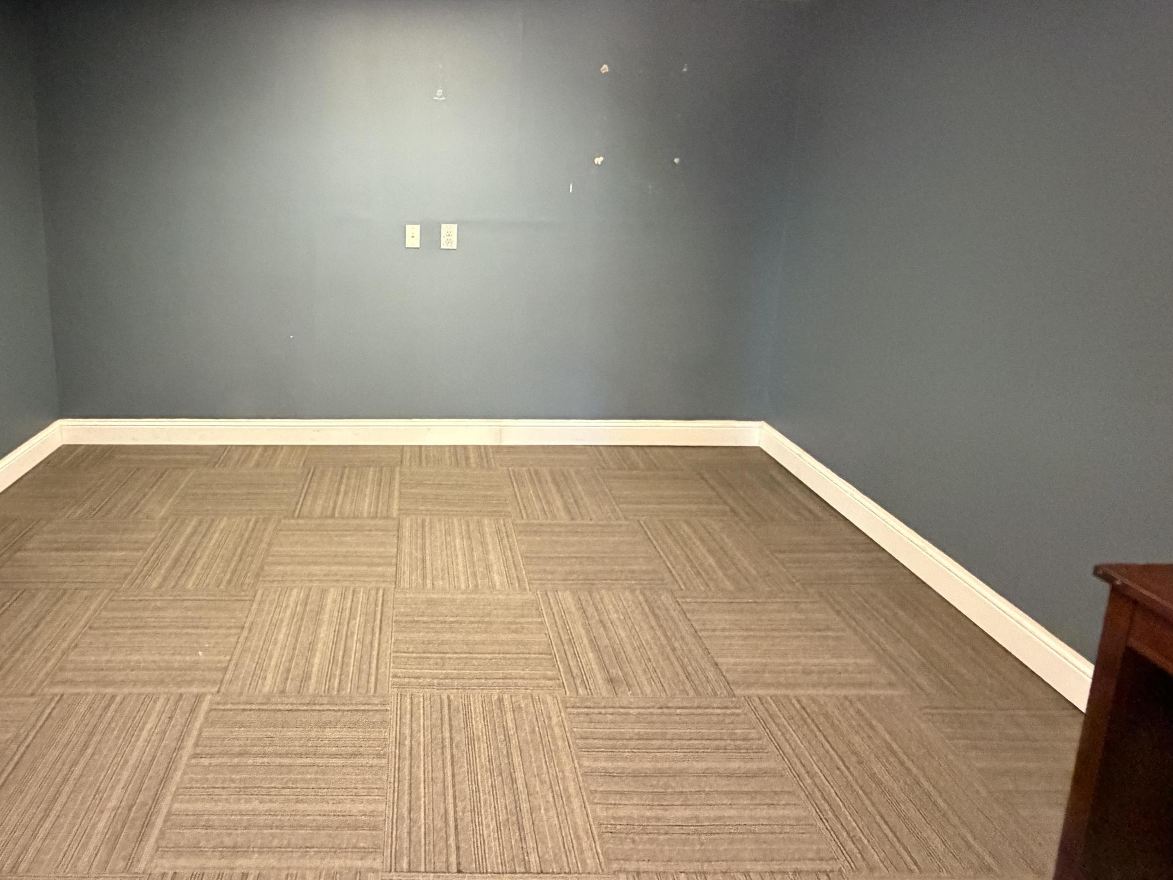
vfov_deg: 64.5
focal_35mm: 20
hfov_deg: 79.9
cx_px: 426
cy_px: 306
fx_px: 678
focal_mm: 2.22
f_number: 2.2
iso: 1000
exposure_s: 1/60
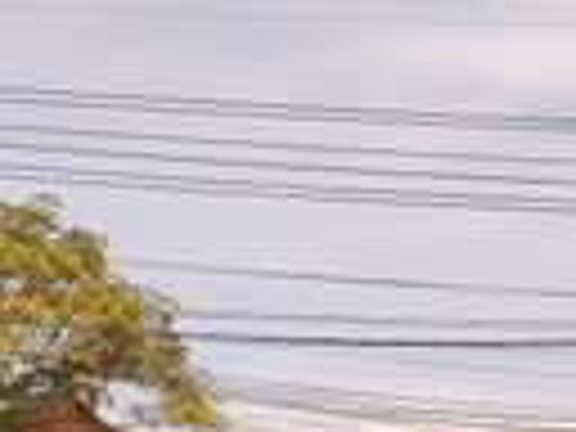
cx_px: 765
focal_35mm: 113
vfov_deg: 12.7
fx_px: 1880
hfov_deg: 16.4
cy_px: 547
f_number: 1.8
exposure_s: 1/306
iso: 50
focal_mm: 4.22
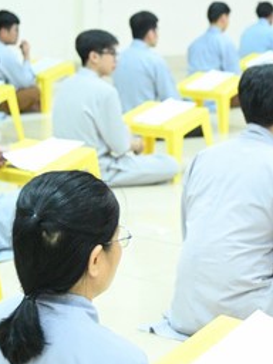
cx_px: 286
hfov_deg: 12.5
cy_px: 112
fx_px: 1230
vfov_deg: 16.8
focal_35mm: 117
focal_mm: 48
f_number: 4
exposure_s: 1/200
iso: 16000
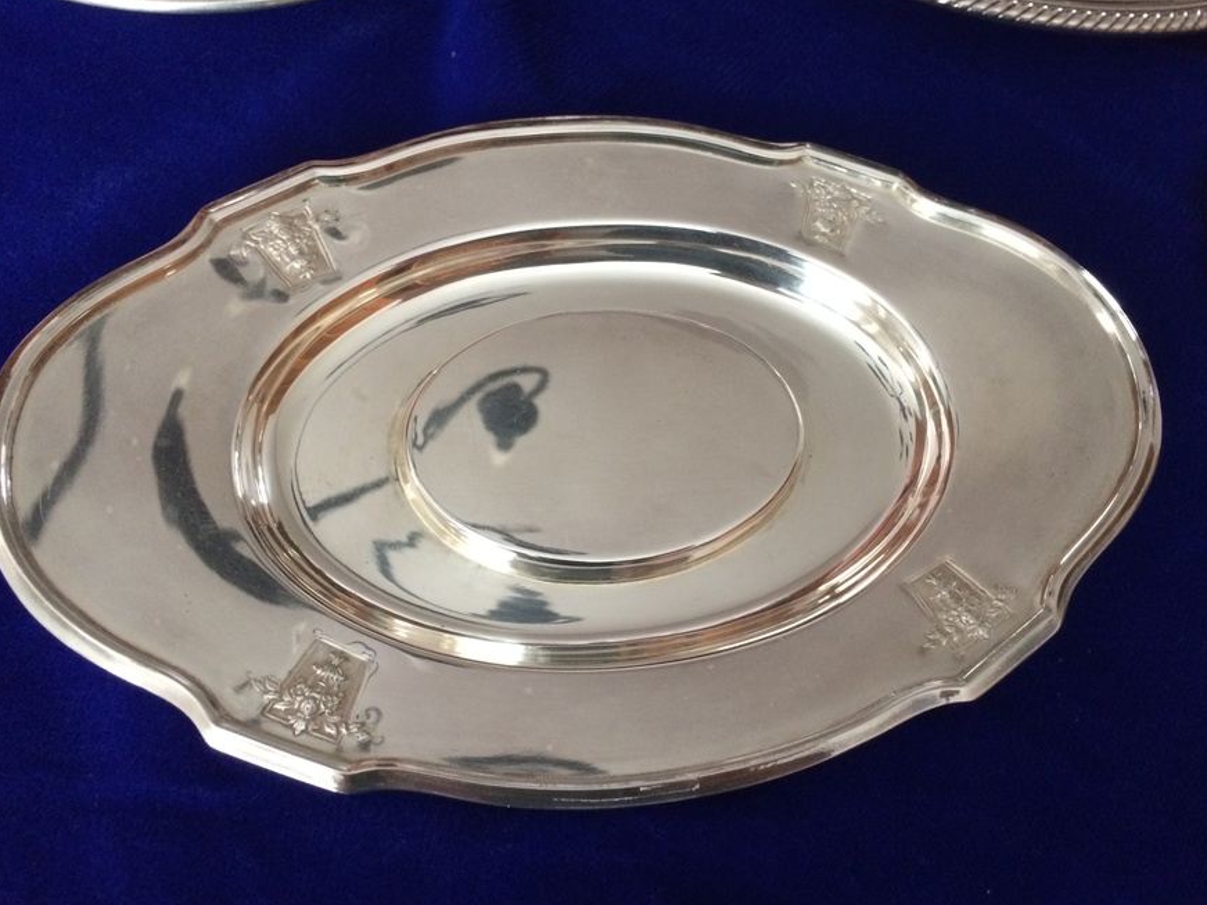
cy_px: 455
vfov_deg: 45.4
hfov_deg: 58.4
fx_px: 1081
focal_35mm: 31
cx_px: 604
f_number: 2.2
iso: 320
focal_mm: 4.12
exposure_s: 1/20
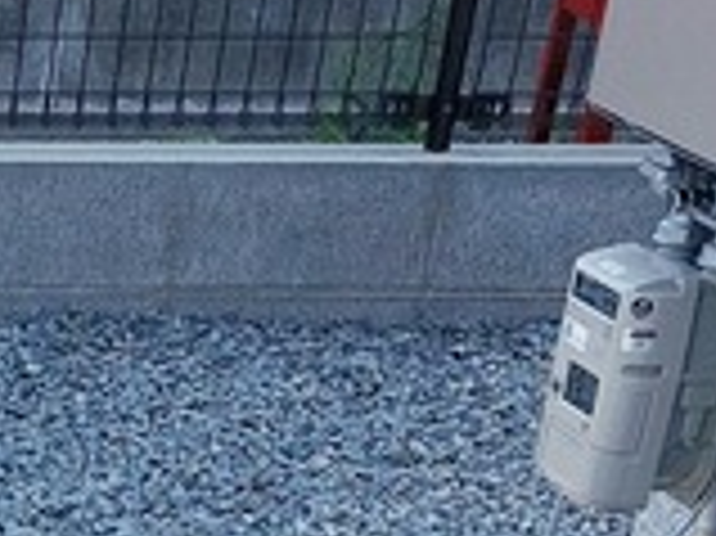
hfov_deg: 12.0
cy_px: 1333
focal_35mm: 145
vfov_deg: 9.1
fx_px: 2997
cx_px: -775
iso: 25
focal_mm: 5.23
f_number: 1.8
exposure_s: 1/830
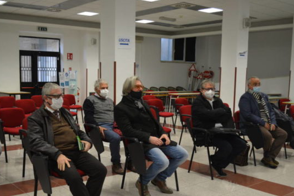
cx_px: 123
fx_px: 351
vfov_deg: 31.0
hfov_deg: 45.3
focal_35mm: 43
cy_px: 125
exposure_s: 1/40
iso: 800
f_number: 3.8
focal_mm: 22
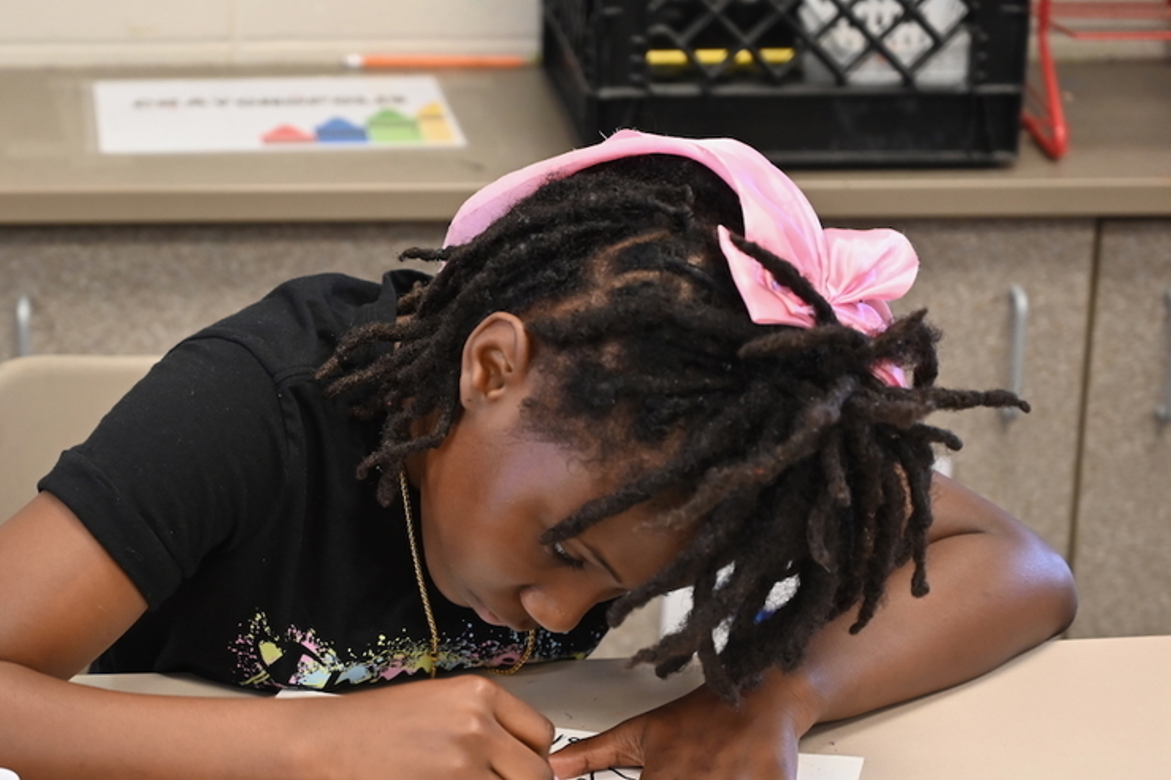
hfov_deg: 21.0
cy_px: 490
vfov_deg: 14.1
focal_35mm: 97
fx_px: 3154
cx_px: 434
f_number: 4
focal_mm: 70
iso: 1400
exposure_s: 1/125
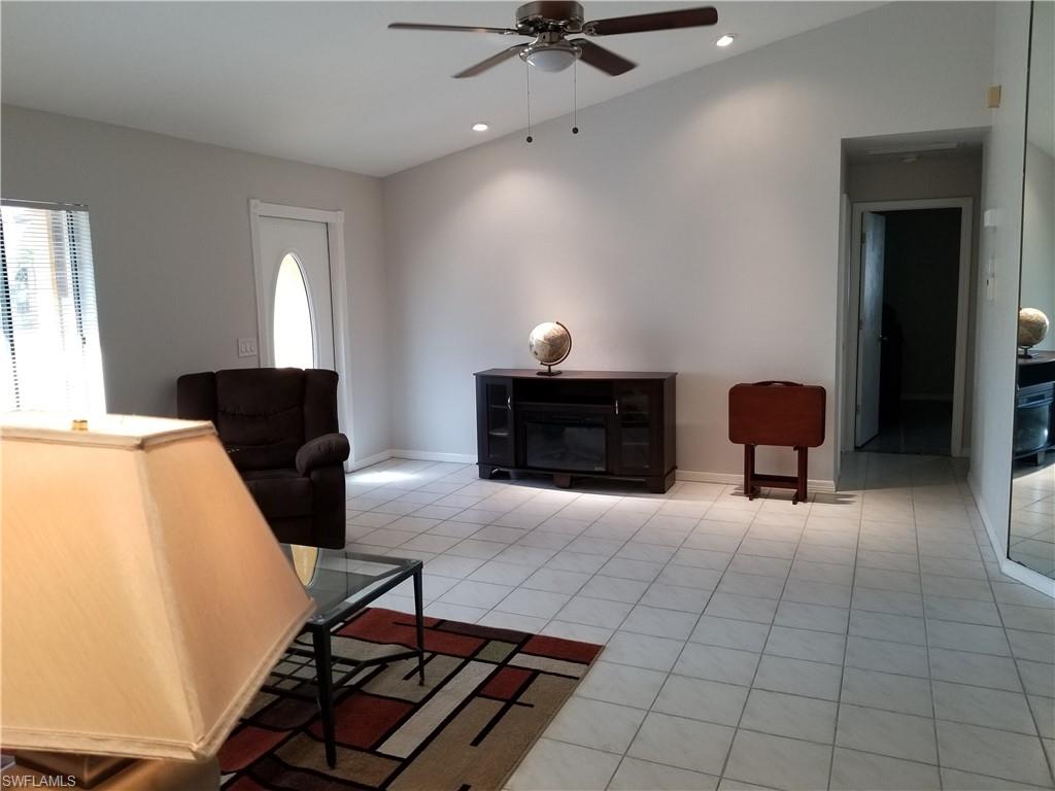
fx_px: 792
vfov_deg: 53.1
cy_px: 396
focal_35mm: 26
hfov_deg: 67.3
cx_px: 528
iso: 125
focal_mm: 4.25
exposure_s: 1/60
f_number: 1.7
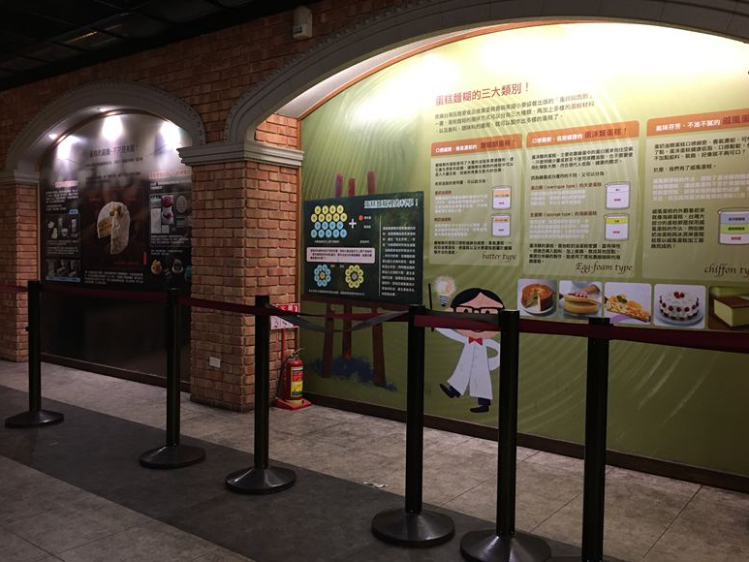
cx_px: 386
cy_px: 280
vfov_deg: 46.8
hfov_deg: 59.9
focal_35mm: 30
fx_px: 649
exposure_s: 1/15
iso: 64
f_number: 2.2
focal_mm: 4.15
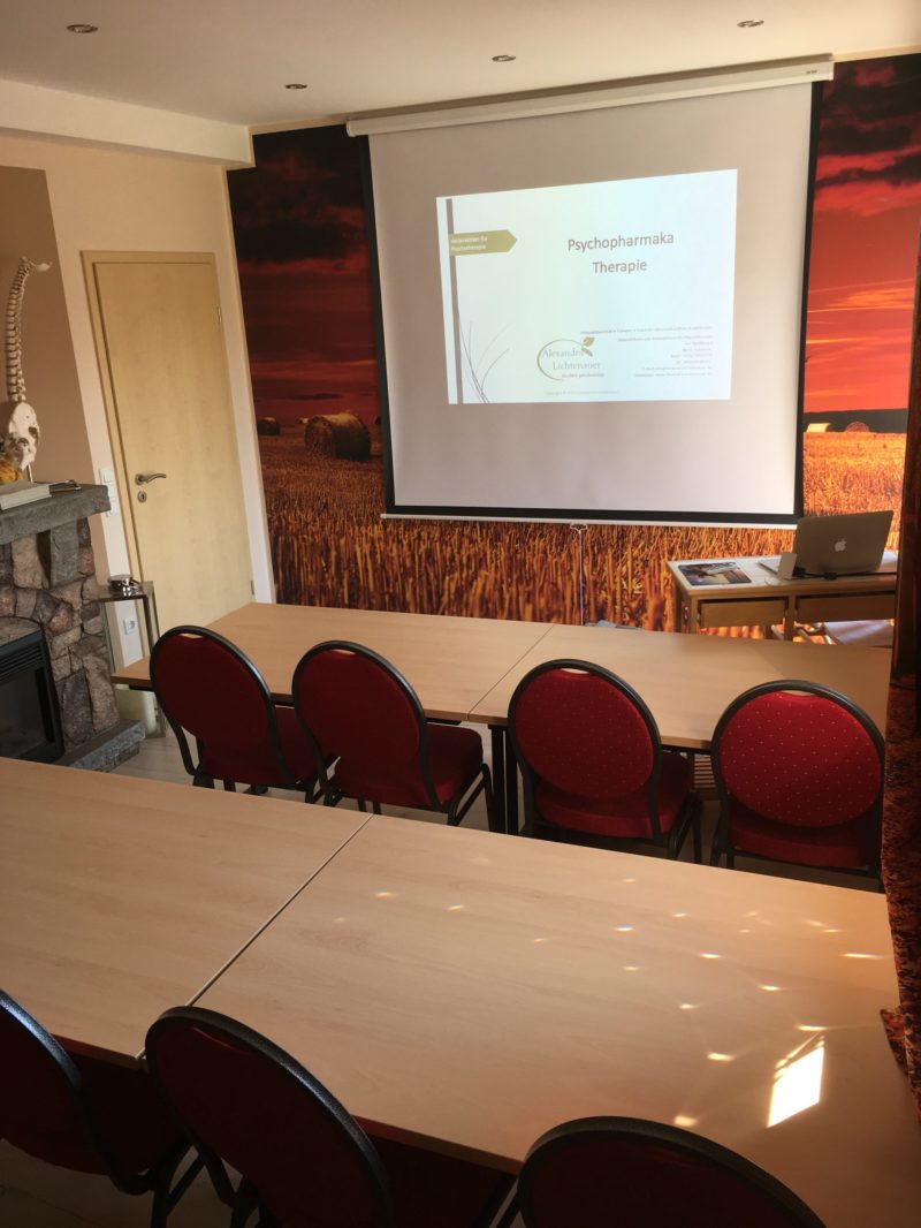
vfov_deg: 61.6
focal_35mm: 29
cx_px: 460
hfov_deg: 48.2
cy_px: 614
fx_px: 1028
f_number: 2.2
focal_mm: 4.15
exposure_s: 1/50
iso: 25
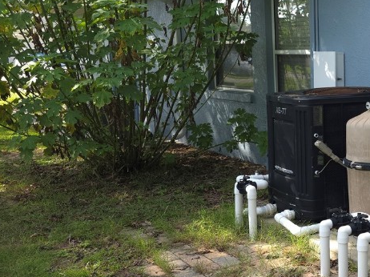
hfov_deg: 33.3
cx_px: 394
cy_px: 157
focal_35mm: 51
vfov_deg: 28.5
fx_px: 545
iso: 16
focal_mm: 6.3
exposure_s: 1/120
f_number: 1.7
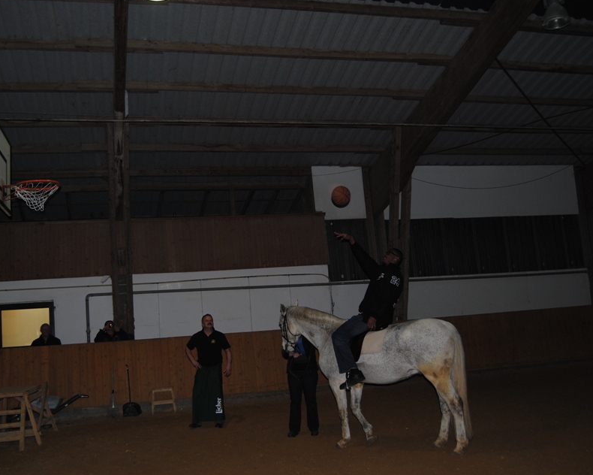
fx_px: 667
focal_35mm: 38
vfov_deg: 39.2
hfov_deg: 47.9
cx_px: 271
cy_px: 239
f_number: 3.5
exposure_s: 1/60
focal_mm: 22
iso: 200
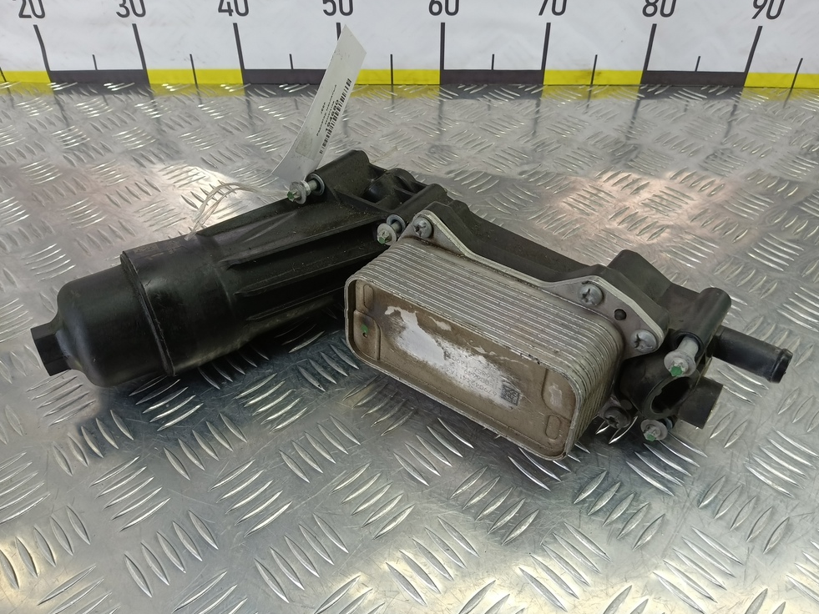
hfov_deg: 71.6
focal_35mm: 24
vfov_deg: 56.8
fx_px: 568
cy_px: 316
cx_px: 407
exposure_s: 1/50
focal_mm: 4.11
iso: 101
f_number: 1.6
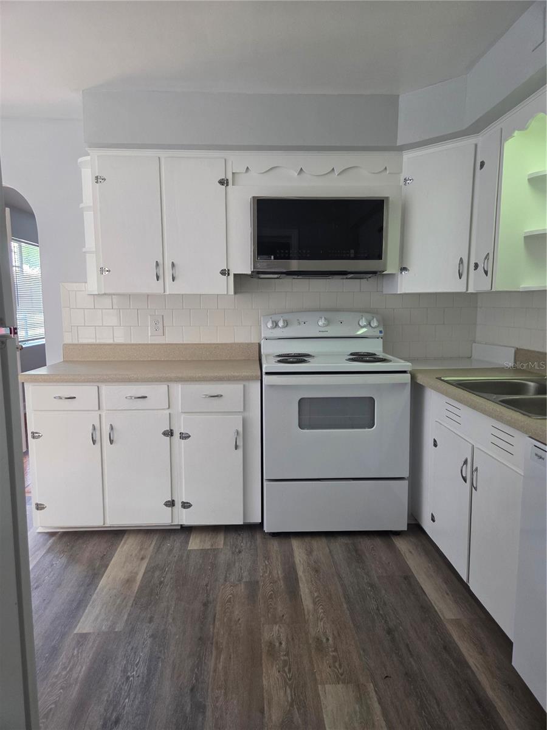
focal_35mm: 23
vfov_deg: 73.9
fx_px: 485
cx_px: 274
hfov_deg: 58.9
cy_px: 365
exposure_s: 1/120
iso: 320
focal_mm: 5.4
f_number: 1.8
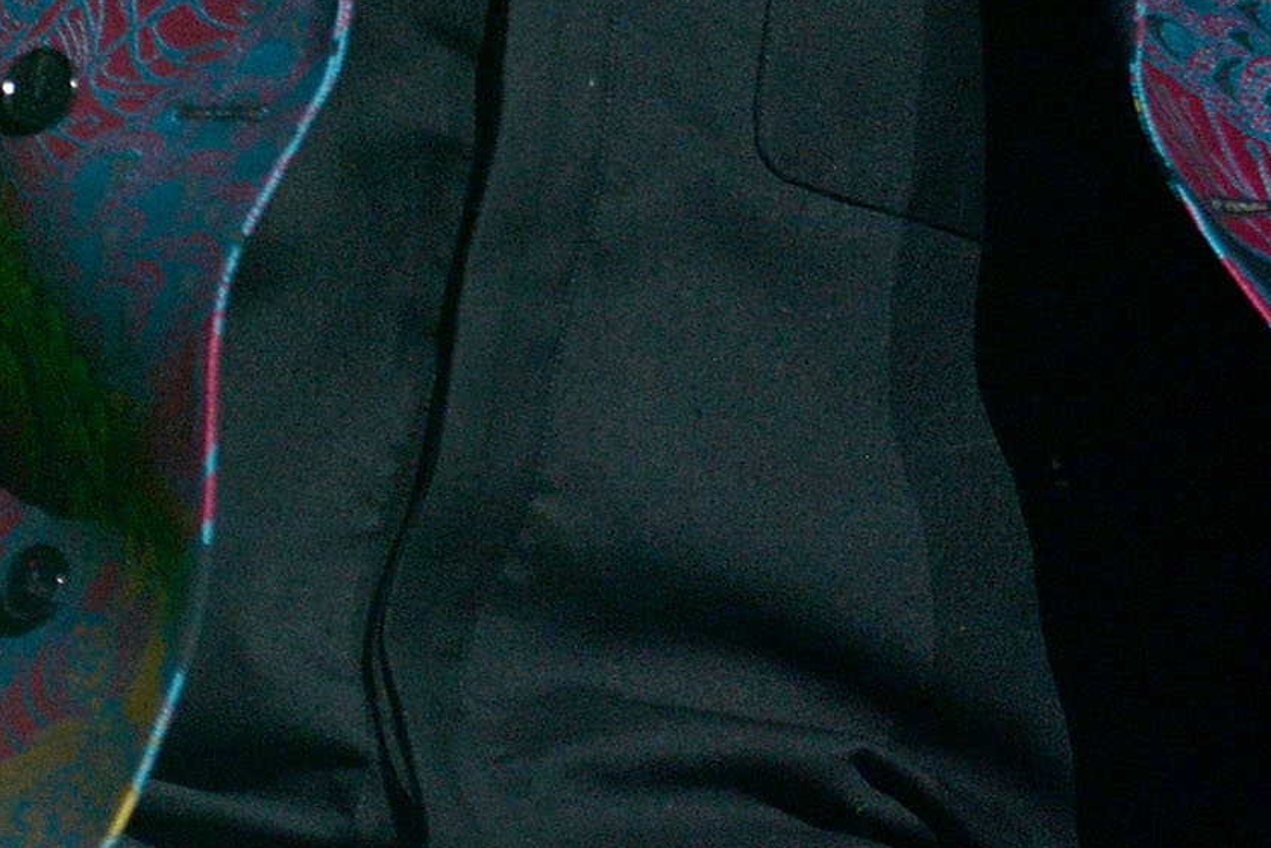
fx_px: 10875
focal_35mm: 308
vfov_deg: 4.4
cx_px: 889
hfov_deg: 6.7
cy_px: -539
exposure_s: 1/640
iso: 2000
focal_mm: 86
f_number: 4.5
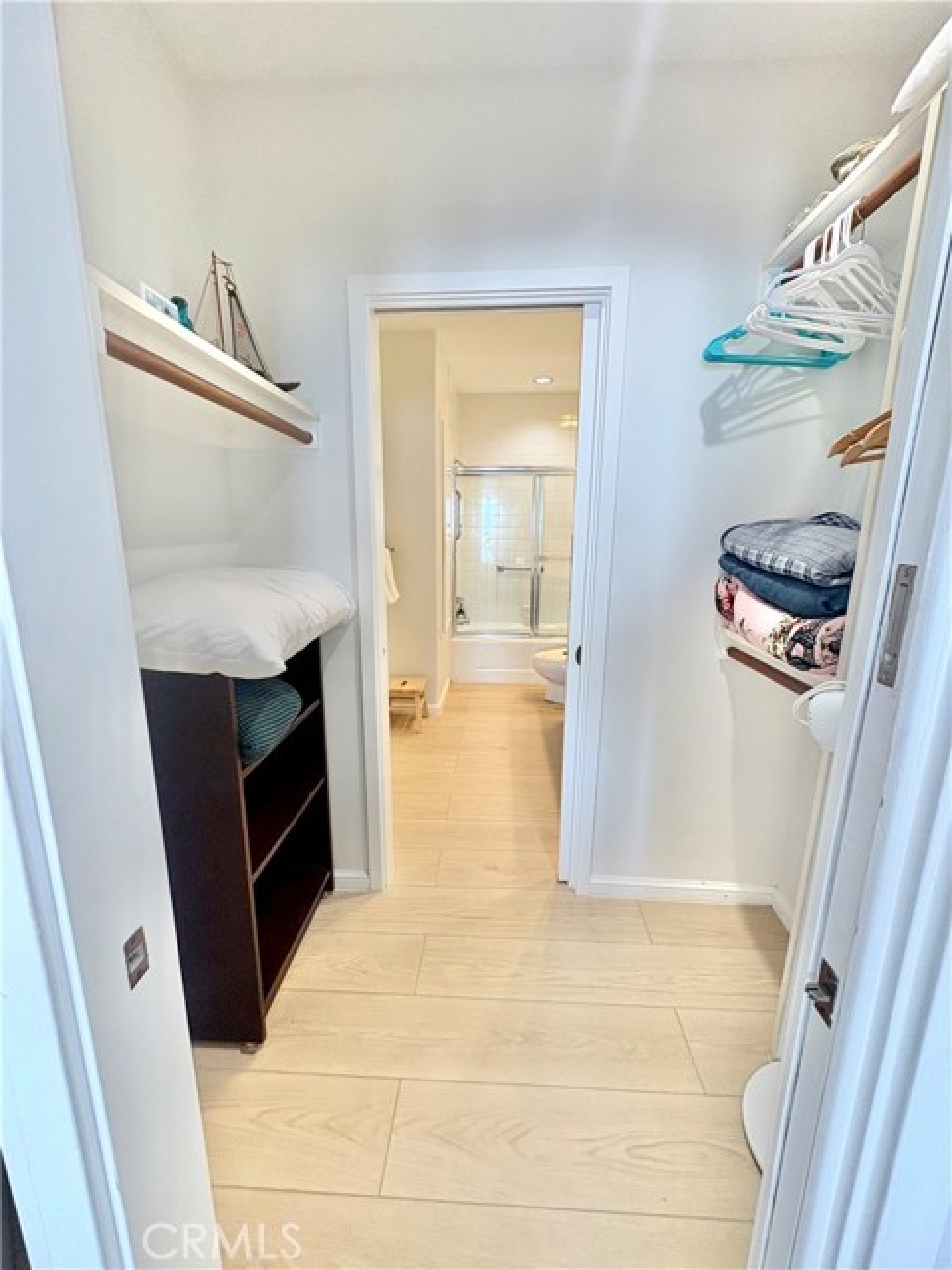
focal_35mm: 14
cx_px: 476
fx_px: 513
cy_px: 635
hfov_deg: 85.7
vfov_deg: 102.1
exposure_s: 1/60
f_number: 2.2
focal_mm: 2.22
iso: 125
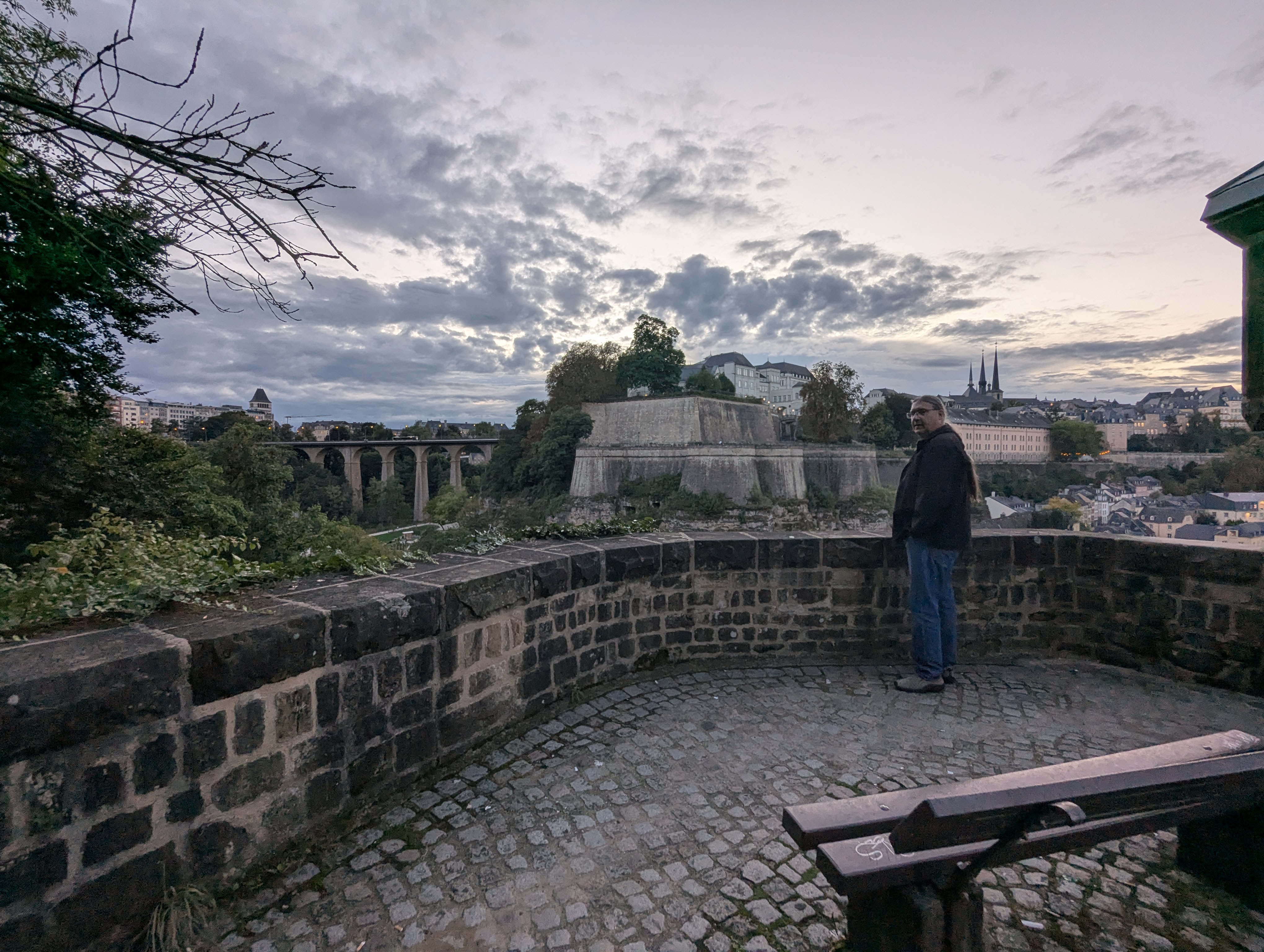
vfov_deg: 78.2
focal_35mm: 16
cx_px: 632
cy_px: 476
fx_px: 585
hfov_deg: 94.4
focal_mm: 2.35
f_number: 2.2
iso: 84
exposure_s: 1/83.4
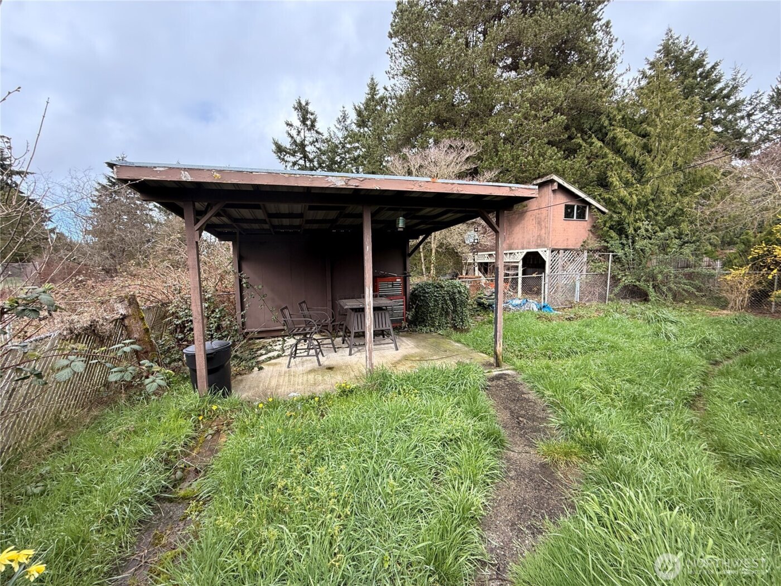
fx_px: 316
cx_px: 390
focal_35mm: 14
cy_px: 293
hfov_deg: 102.1
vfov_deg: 85.7
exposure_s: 1/217
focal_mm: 2.22
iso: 50
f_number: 2.2
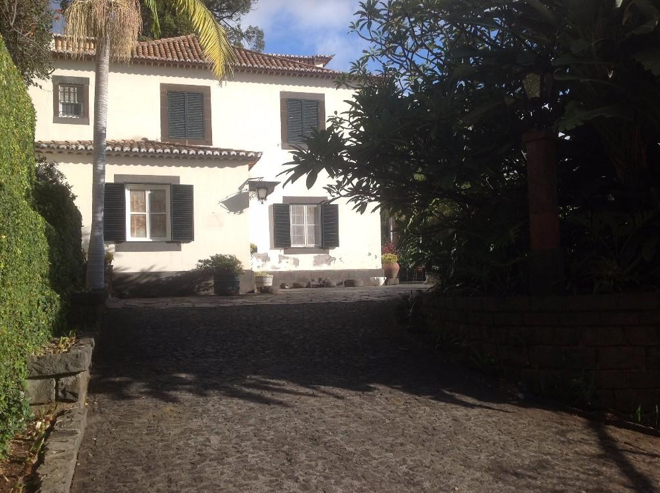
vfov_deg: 39.6
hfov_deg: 51.4
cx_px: 326
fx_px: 685
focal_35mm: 36
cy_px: 247
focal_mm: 4.28
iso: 50
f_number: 2.4
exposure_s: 1/1374
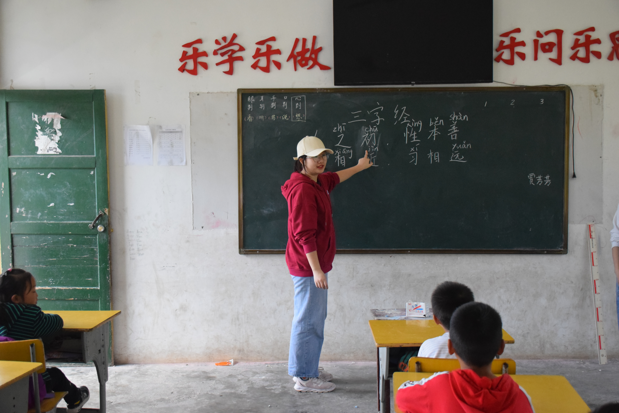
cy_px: 206
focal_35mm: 39
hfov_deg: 49.6
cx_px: 310
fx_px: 671
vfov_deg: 34.2
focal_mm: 26
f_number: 3.8
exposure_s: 1/320
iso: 3200
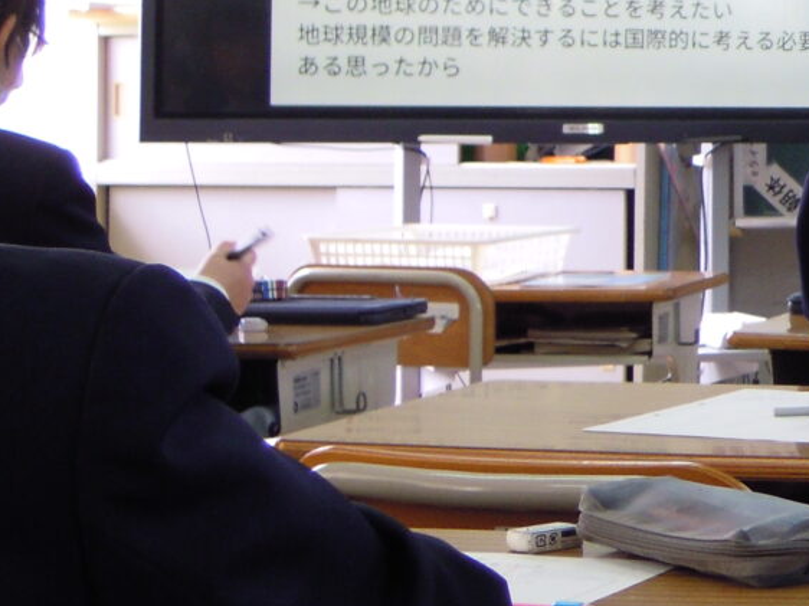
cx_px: 1242
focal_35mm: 123
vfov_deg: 12.0
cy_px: 56
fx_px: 2873
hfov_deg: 14.8
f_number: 3
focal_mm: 6.4
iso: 125
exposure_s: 1/40
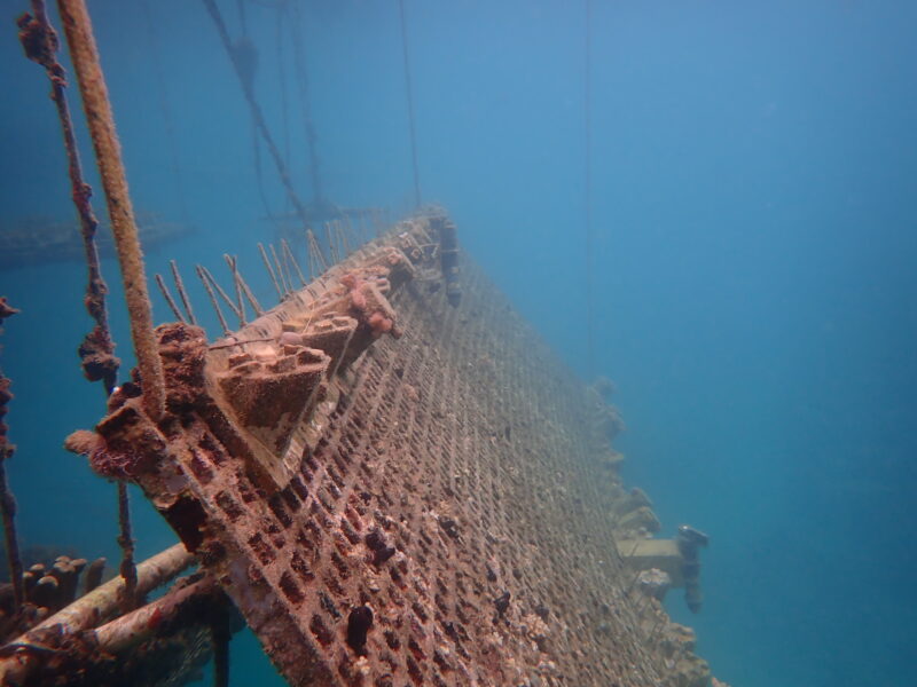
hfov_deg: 69.4
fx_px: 662
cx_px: 458
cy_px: 344
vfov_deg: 54.9
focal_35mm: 25
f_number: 2.8
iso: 100
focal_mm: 4.5
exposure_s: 1/160
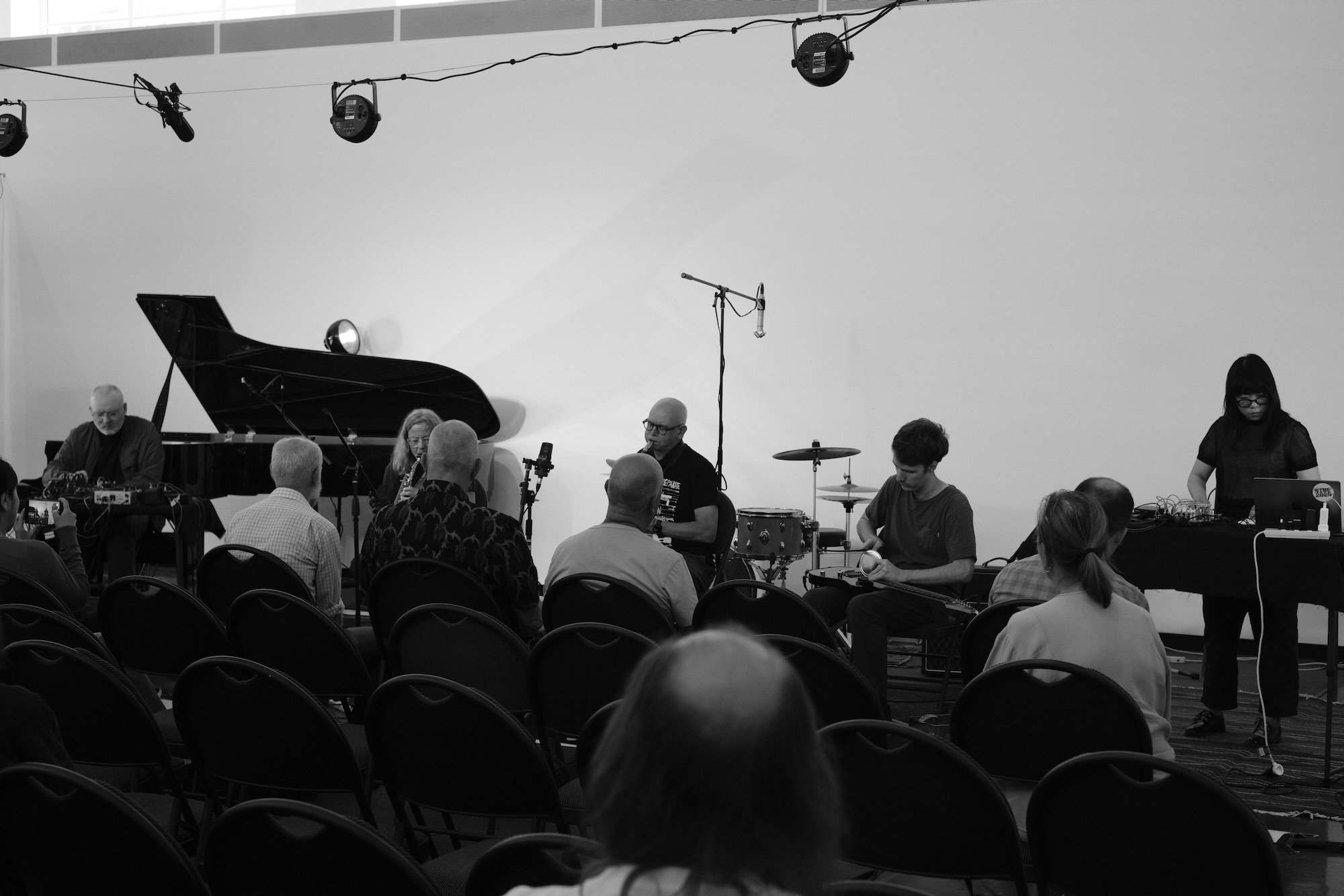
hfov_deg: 37.5
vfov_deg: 25.5
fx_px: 1979
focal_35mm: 53
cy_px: 448
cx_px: 672
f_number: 4
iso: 1000
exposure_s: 1/105
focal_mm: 35
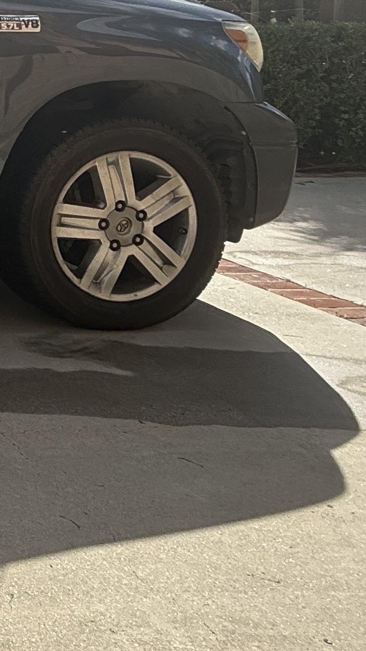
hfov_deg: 15.7
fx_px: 845
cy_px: 71
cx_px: -468
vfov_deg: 39.2
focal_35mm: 49
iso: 64
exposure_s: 1/1339
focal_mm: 2.22
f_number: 2.2
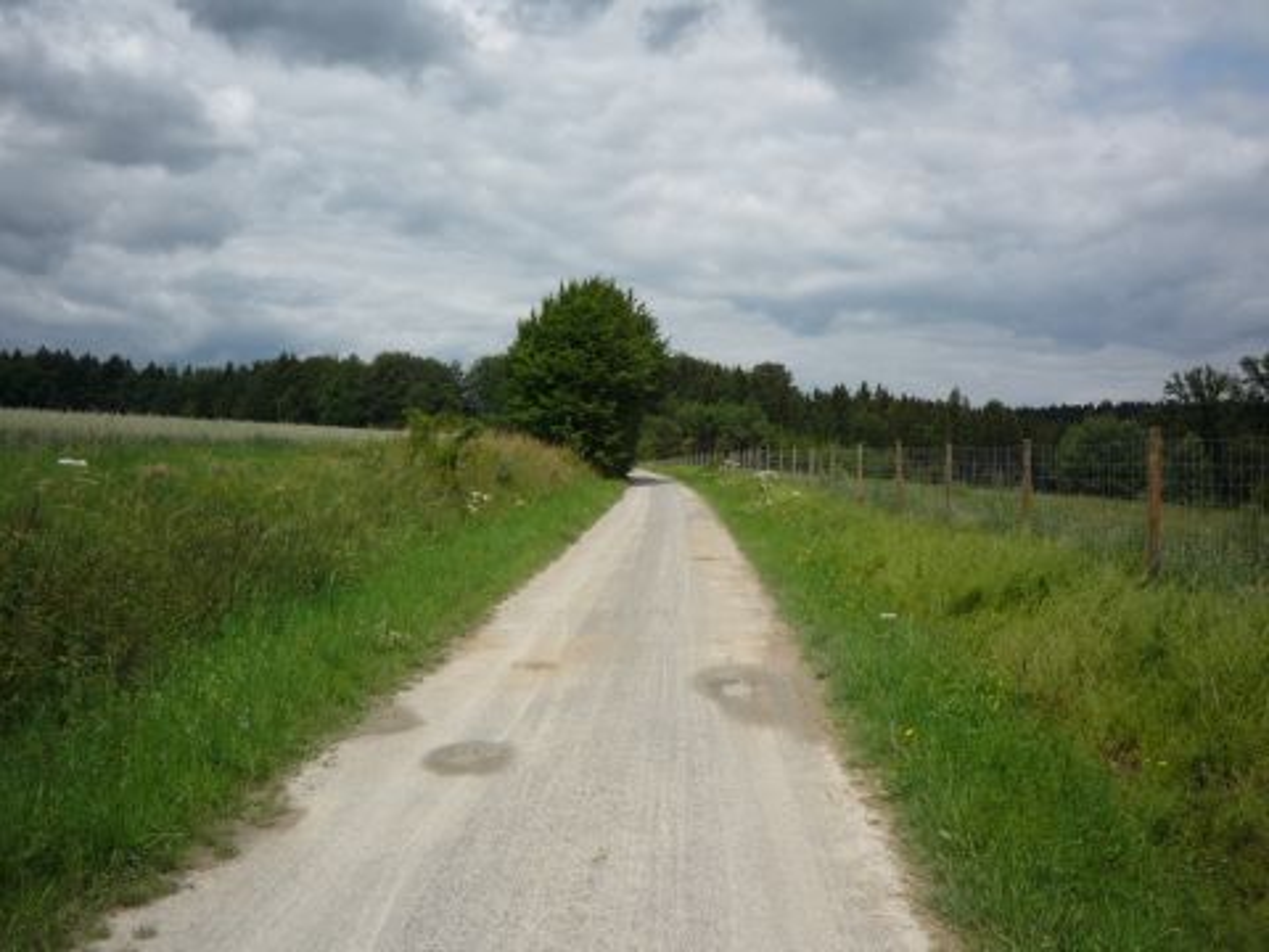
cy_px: 476
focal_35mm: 32
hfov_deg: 56.8
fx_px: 1173
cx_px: 634
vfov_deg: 44.2
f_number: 5.6
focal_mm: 5.2
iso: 100
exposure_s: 1/640
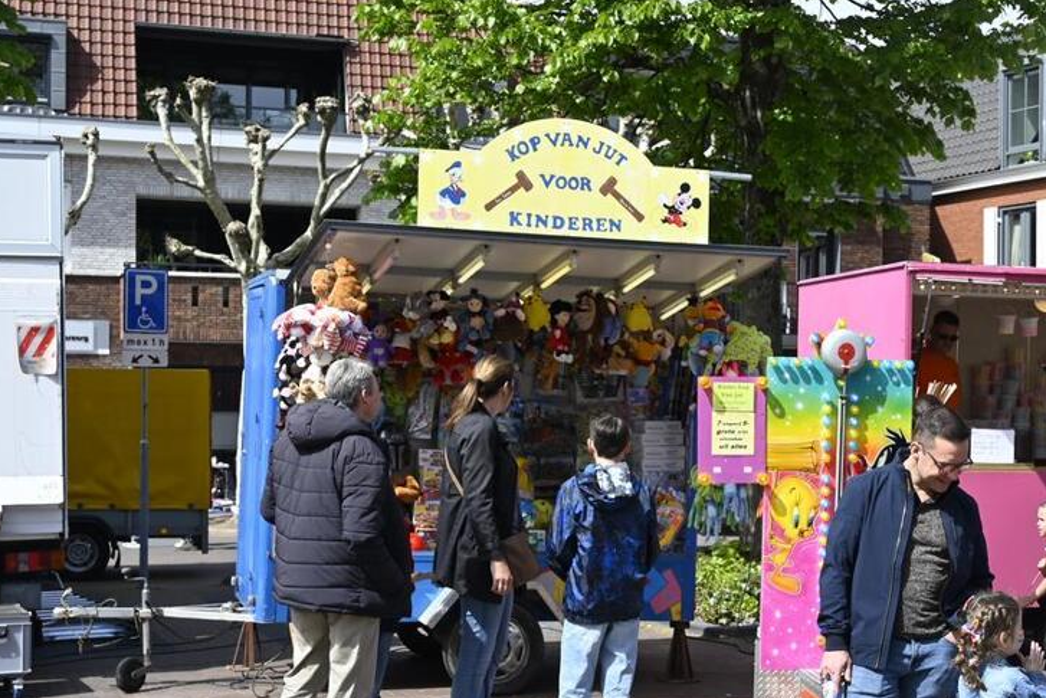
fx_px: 1744
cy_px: 398
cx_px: 681
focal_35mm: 60
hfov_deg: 33.2
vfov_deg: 22.6
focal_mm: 29.5
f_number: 6.3
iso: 100
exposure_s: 1/320
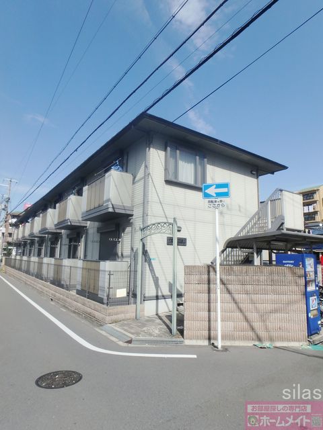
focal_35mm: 21
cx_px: 162
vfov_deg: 79.0
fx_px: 261
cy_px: 215
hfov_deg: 63.4
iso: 125
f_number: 6
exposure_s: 1/800
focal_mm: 3.7
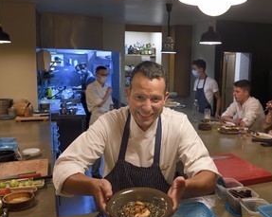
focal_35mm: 33
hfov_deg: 54.3
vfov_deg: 44.4
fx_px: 265
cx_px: 136
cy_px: 118
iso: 1600
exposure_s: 1/25
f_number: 6.3
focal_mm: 24
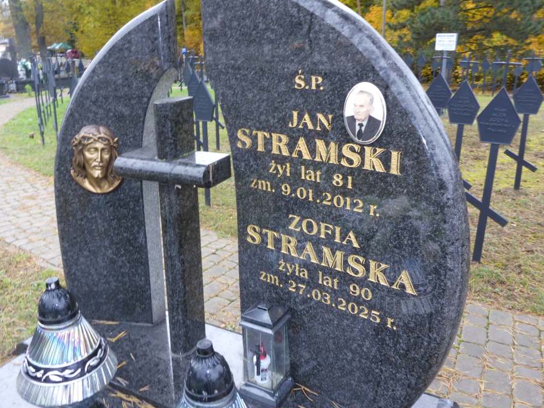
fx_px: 519
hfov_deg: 55.2
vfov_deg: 42.9
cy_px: 185
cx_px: 235
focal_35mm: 33
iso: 100
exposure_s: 1/60
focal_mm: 4.9
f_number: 3.3
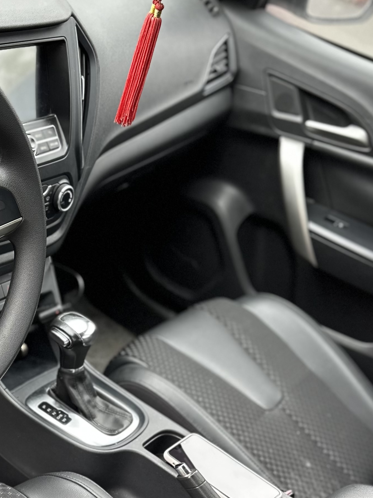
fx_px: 776
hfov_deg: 26.6
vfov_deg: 33.9
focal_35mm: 54
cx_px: 85
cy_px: 432
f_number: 1.78
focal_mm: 6.86
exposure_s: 1/121
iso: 125
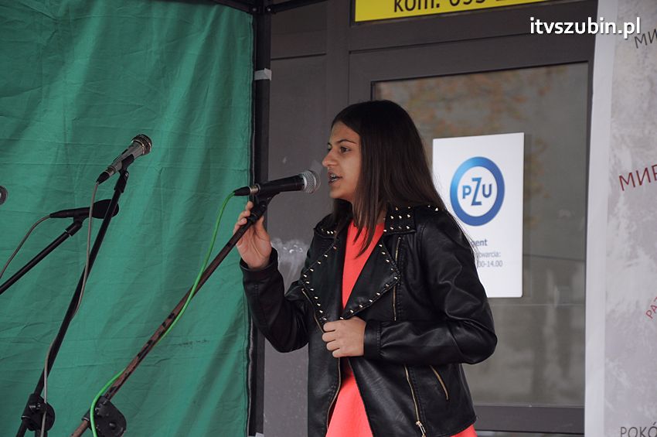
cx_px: 328
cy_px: 218
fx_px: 2872
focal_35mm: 158
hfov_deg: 13.1
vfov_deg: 8.7
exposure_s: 1/125
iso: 400
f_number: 5.6
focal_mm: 105
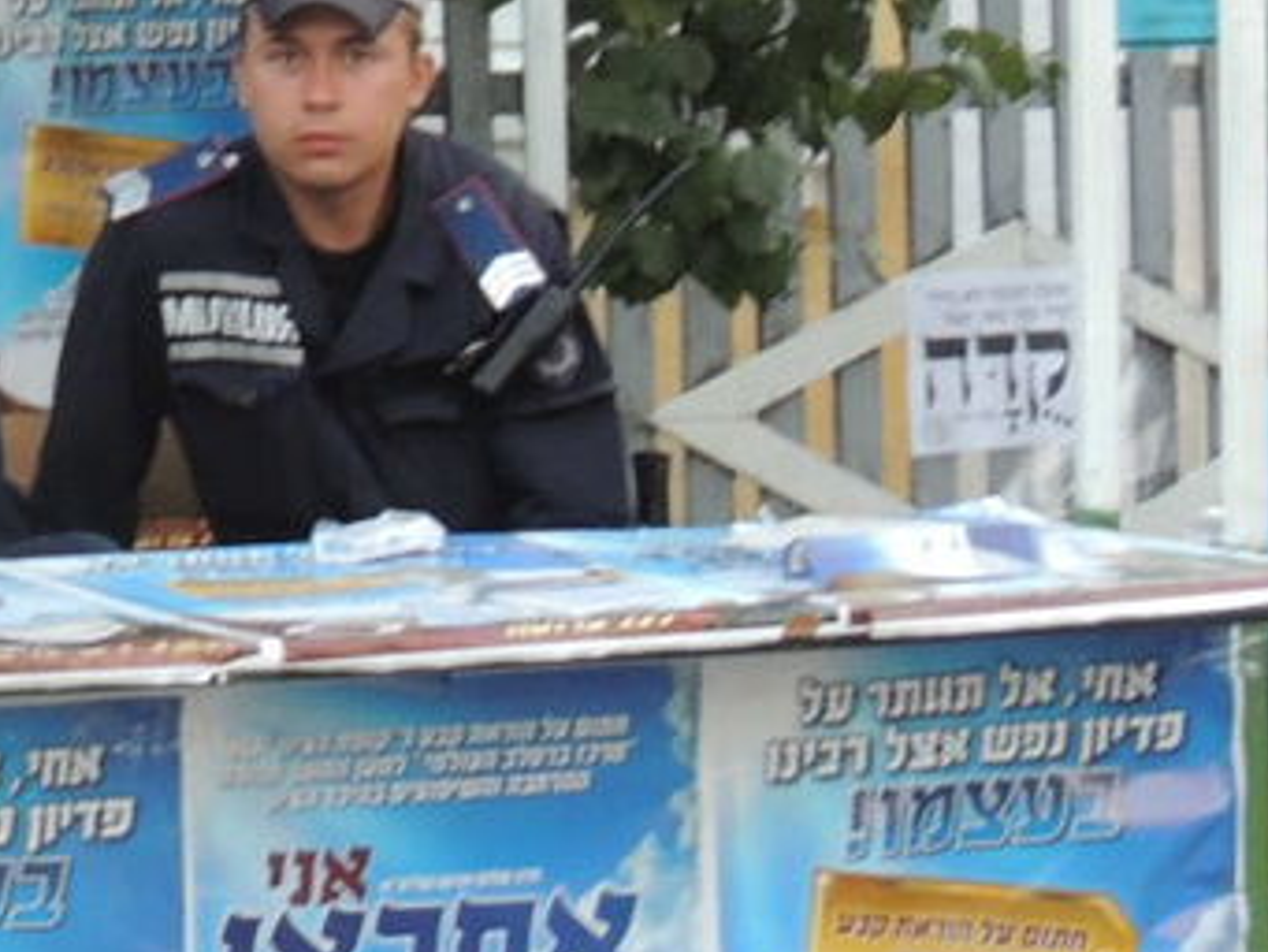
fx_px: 9014
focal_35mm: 246
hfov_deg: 7.9
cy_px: -48
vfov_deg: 6.0
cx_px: -561
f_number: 3.7
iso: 250
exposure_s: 1/60
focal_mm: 10.7
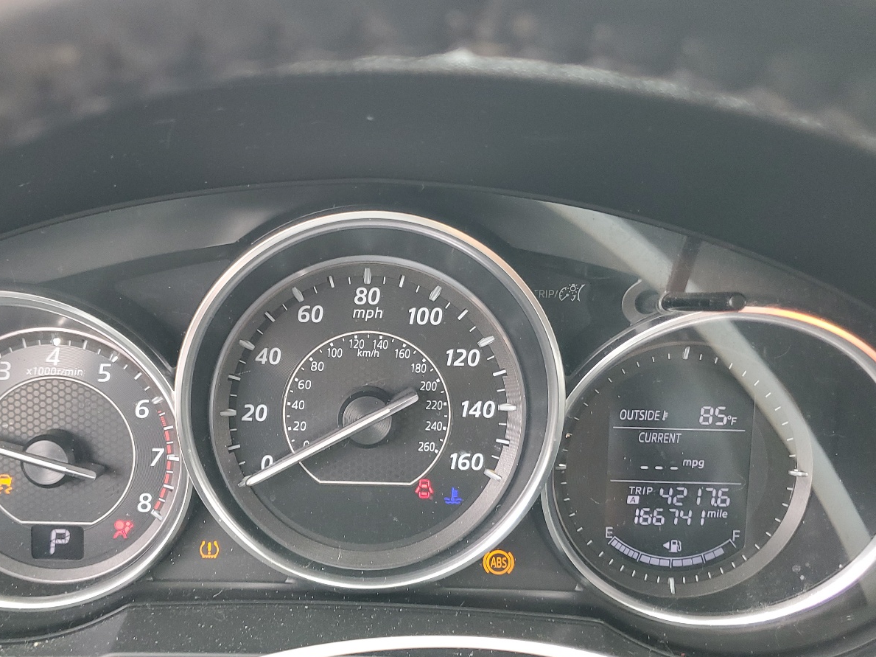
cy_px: 383
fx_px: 885
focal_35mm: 35
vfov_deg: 40.6
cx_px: 334
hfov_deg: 52.1
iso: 85
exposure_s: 1/120
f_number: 1.5
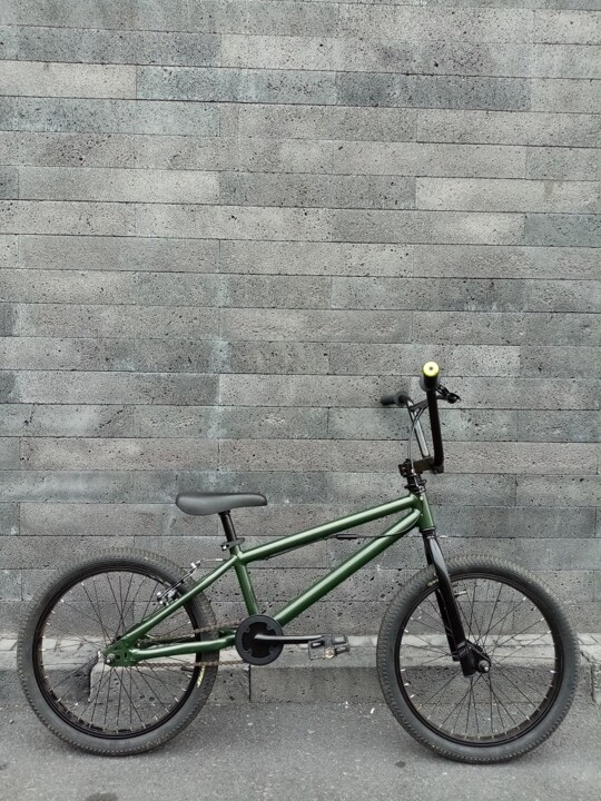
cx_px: 300
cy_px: 400
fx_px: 602
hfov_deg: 53.1
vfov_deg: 67.3
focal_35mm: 26
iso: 133
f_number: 1.8
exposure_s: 1/100
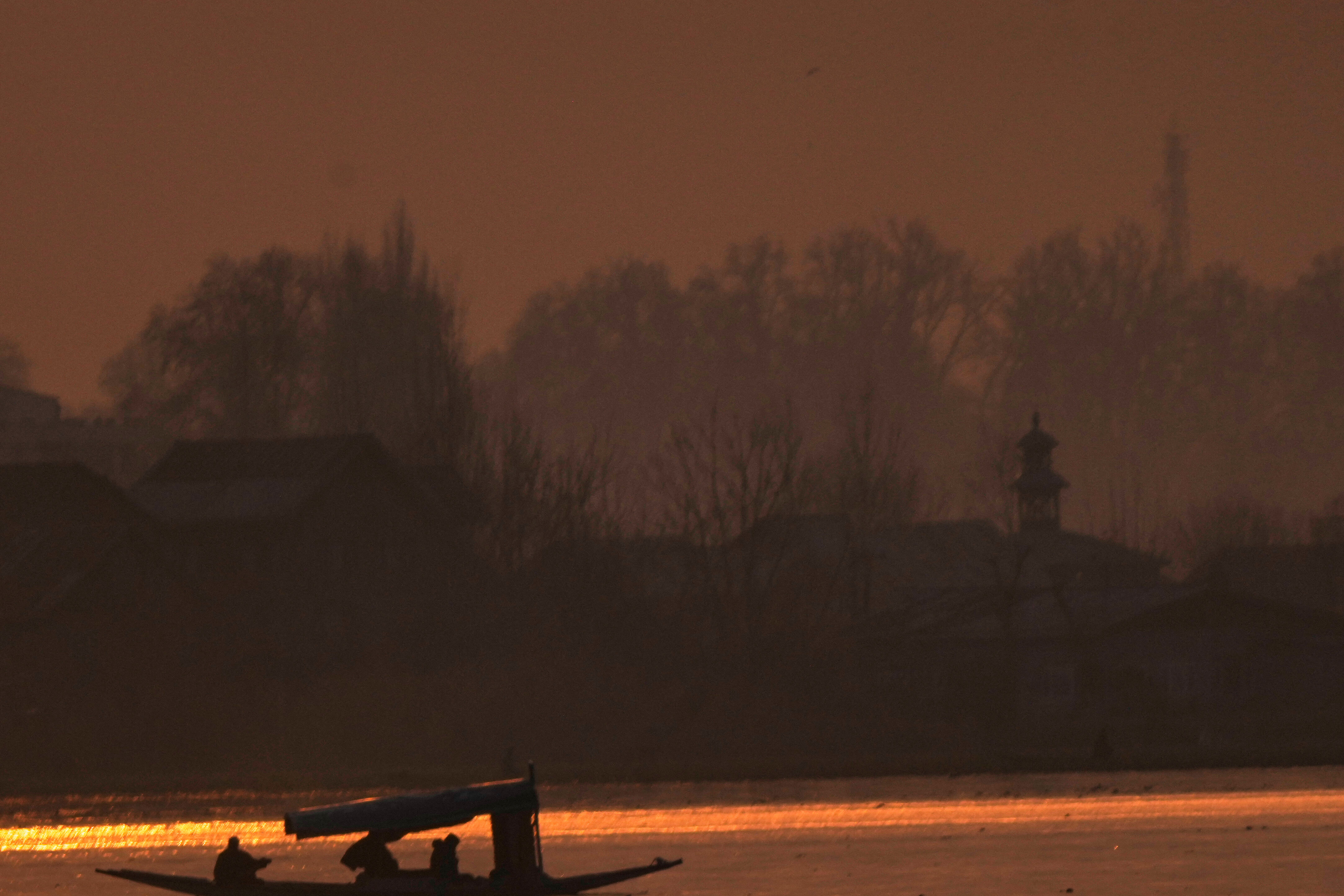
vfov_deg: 0.8
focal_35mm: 1675
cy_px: 763
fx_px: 62531
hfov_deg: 1.2
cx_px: 342
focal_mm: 840
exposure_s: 1/2500
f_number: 9
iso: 400
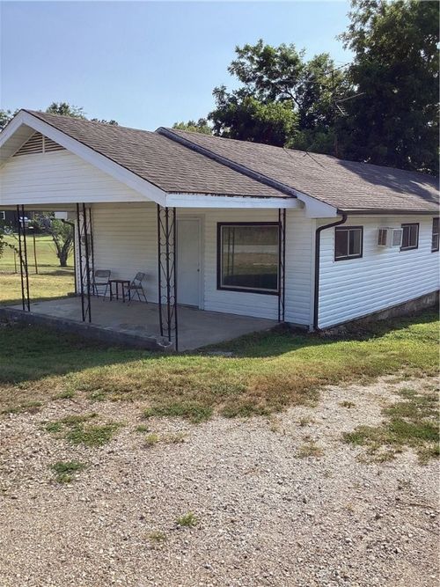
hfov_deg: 45.4
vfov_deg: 58.4
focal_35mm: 31
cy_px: 294
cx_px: 220
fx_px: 526
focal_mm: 3.3
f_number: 2.4
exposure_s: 1/1148
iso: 25
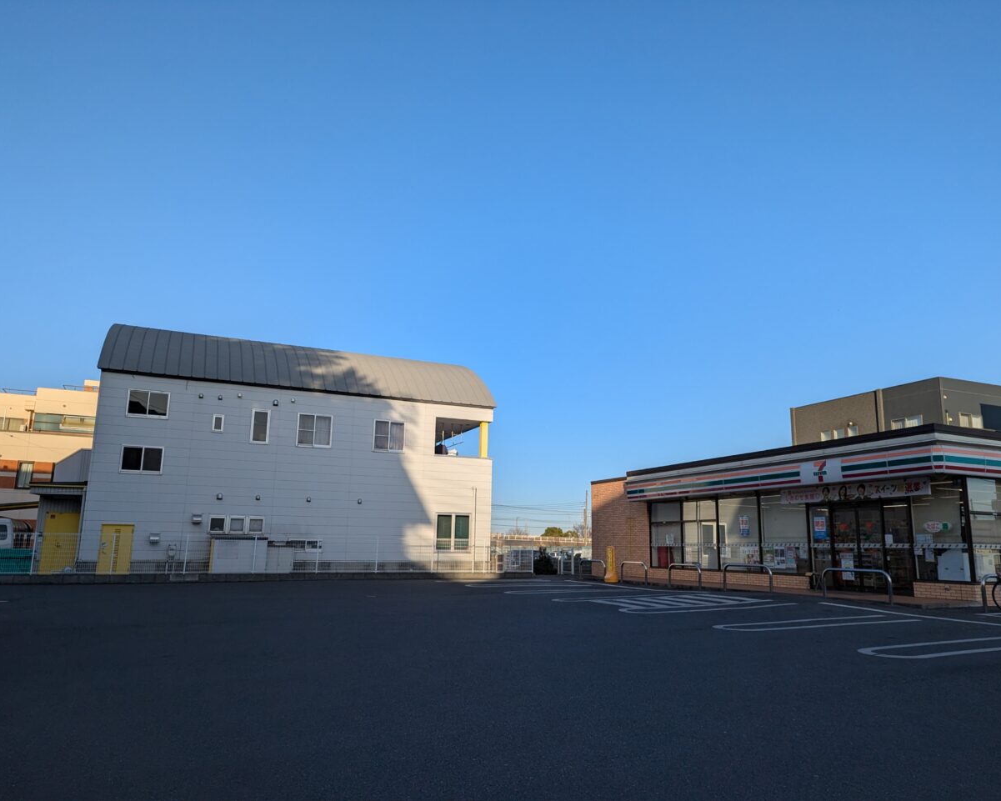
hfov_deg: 68.1
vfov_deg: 56.8
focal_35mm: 25
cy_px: 401
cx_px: 518
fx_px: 741
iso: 41
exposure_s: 1/1887
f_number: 1.85
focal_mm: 6.81
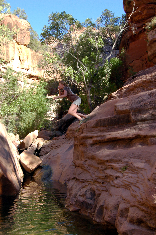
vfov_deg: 40.4
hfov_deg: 27.5
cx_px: 72
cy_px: 125
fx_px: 319
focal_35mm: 49
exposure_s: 1/200
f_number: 7.1
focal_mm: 30
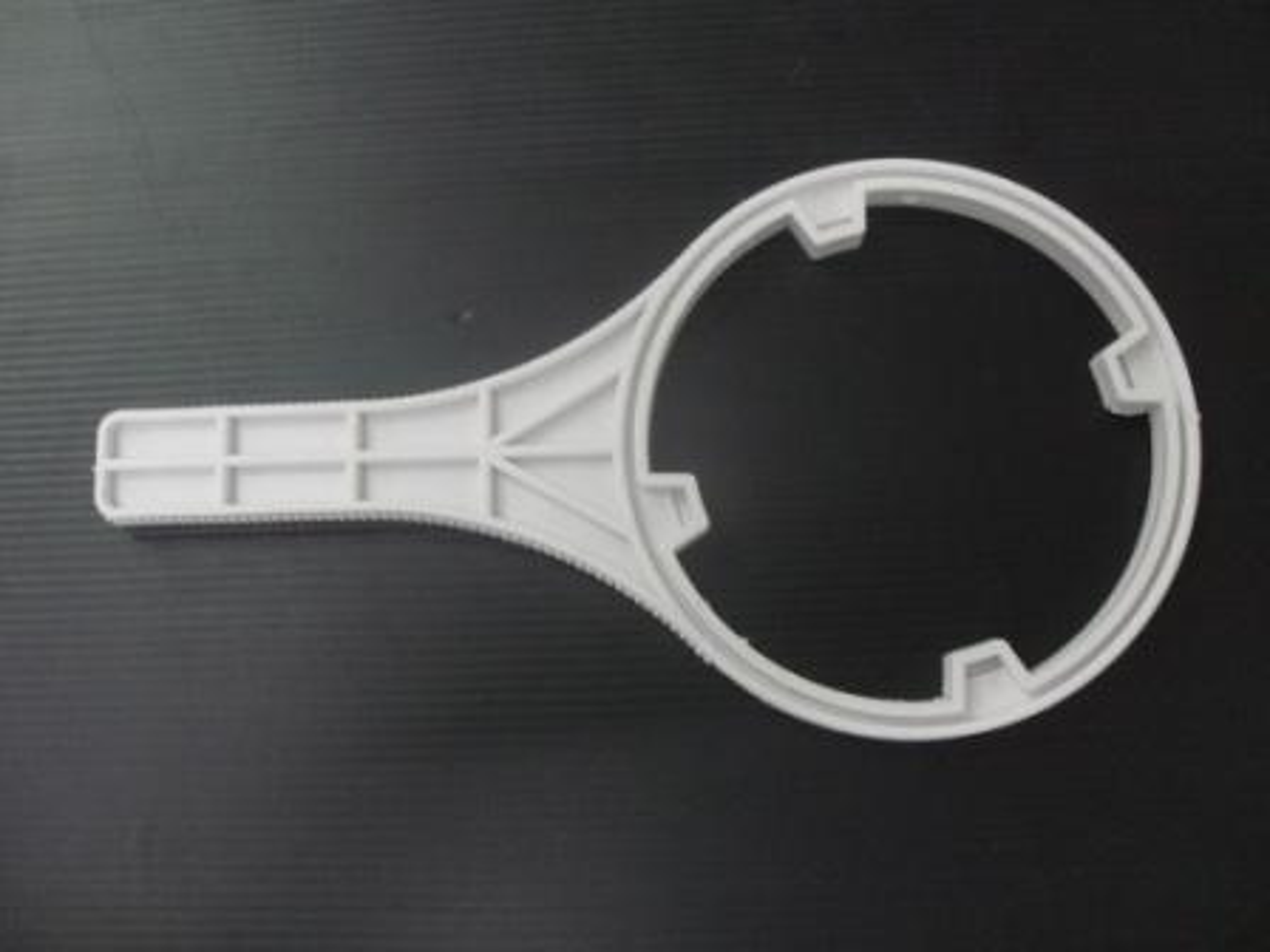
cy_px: 476
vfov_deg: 38.7
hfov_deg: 50.1
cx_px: 635
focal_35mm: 37
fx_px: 1357
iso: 200
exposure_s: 1/25
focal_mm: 6.2
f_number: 2.8
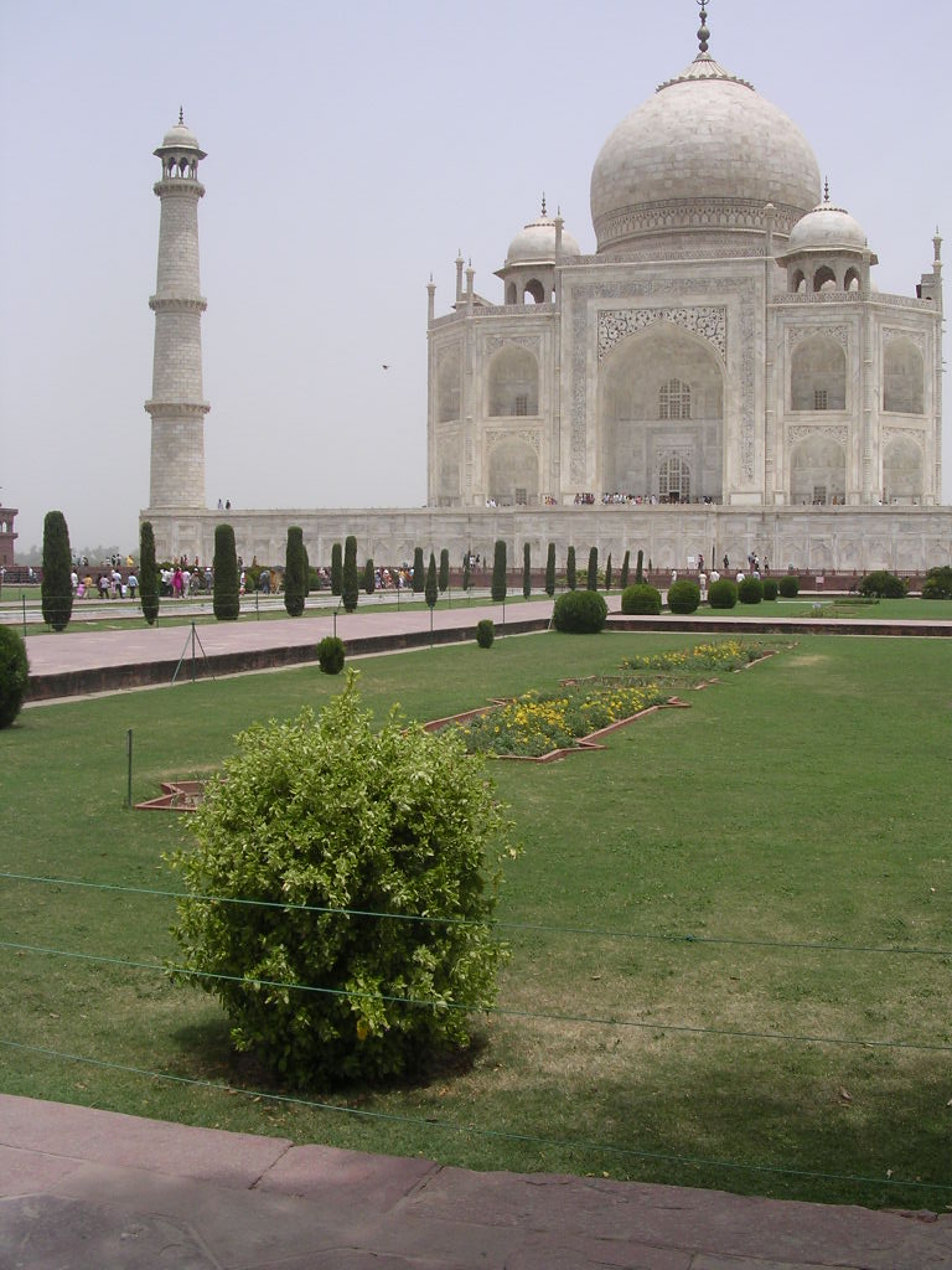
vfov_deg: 49.0
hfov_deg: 37.7
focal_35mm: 38
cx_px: 476
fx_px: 1393
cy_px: 635
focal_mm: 5.8
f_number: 5.6
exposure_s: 1/346
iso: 100
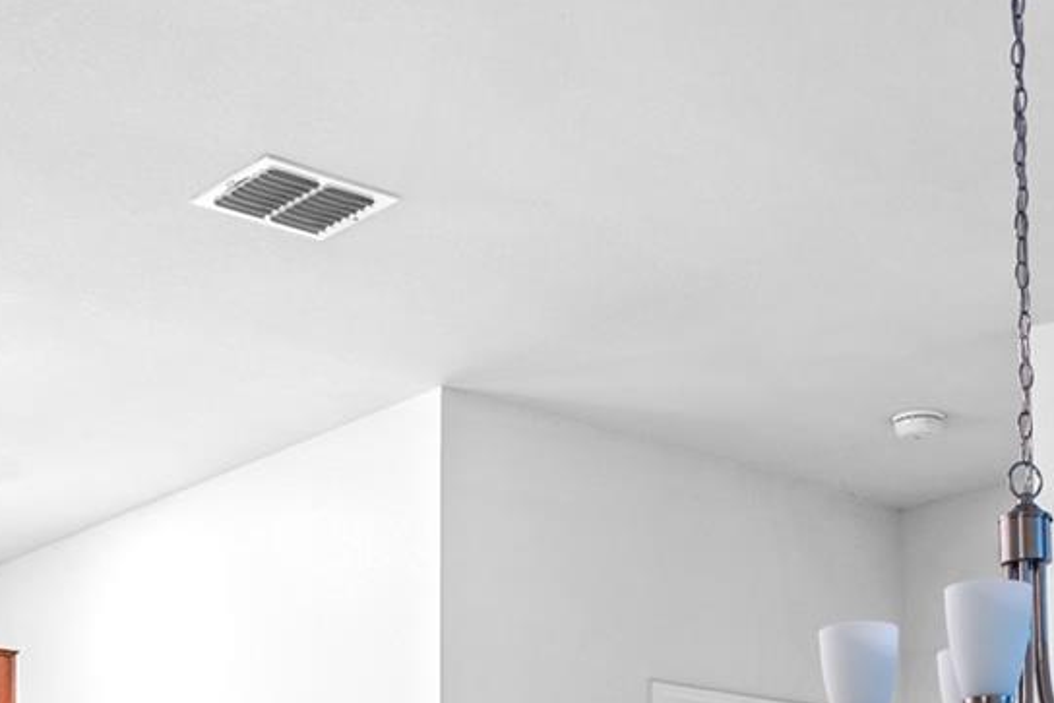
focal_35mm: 64
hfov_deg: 31.4
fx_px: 1874
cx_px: 451
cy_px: 1022
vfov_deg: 19.0
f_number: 4
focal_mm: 17
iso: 100
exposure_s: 1/6
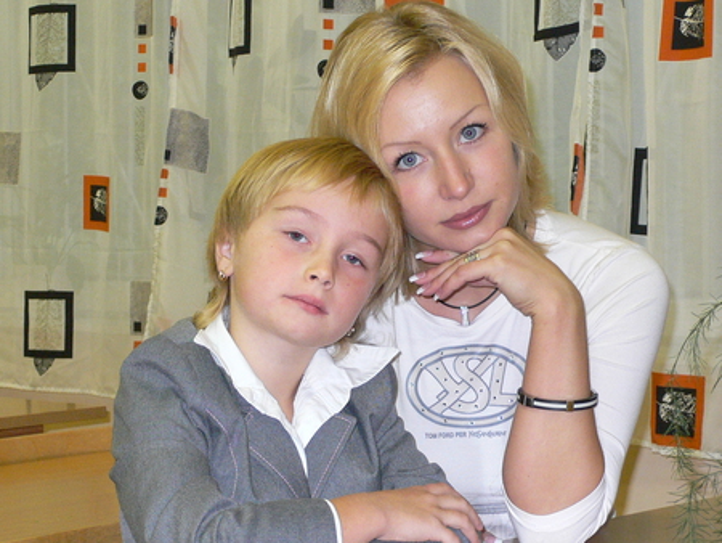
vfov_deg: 15.6
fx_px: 1983
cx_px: 361
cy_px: 272
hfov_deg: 20.6
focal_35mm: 95
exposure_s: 1/30
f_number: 3.6
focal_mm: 12.5
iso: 160
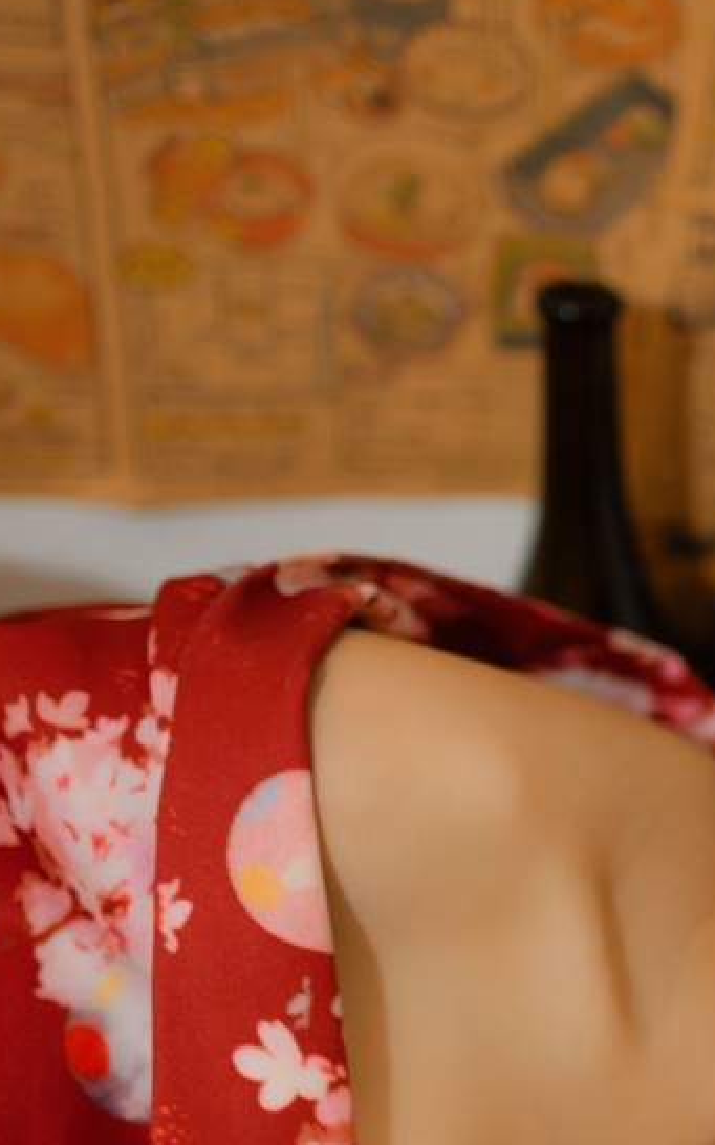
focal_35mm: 85
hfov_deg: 14.4
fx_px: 2652
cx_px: 1036
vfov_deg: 24.1
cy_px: 883
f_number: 1.8
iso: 100
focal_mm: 35
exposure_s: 1/50
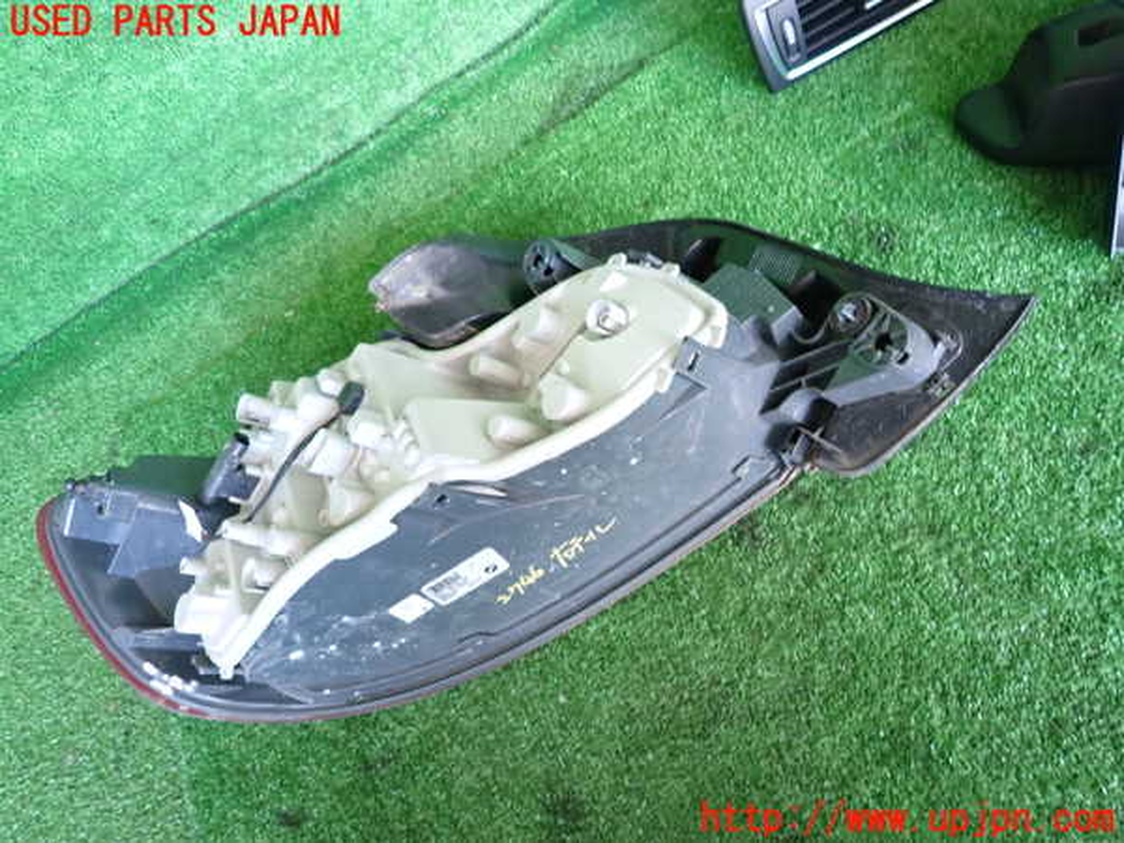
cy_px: 422
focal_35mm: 25
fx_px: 812
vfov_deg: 54.9
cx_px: 562
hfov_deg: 69.4
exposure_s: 1/30
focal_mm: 4.5
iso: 320
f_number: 2
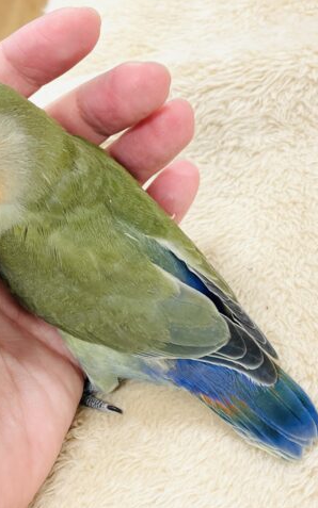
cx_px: 96
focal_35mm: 74
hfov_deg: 17.5
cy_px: 255
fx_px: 1026
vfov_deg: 27.9
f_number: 2
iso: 100
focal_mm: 6
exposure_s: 1/99
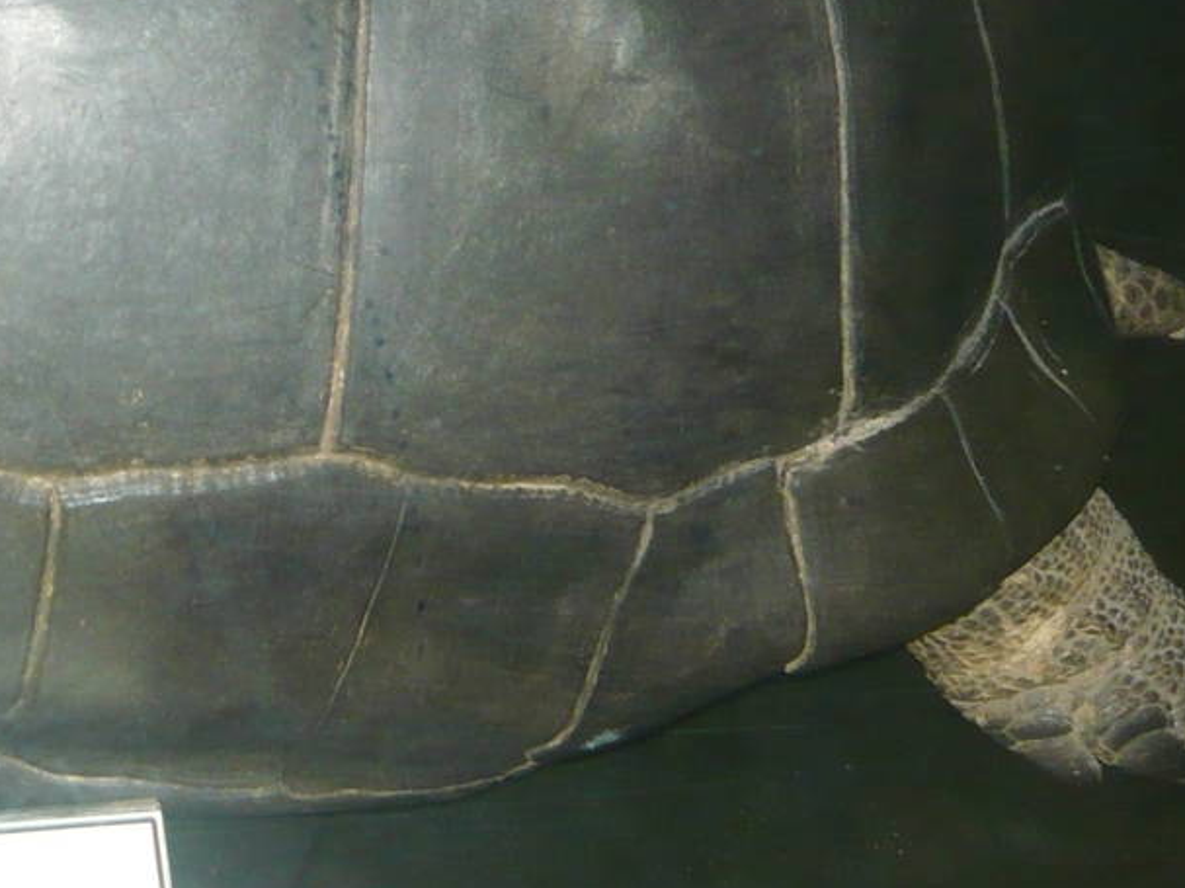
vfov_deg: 16.9
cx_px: -197
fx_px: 2978
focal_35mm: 87
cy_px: 209
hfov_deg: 21.1
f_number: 2.8
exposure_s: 1/30
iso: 250
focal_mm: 5.5
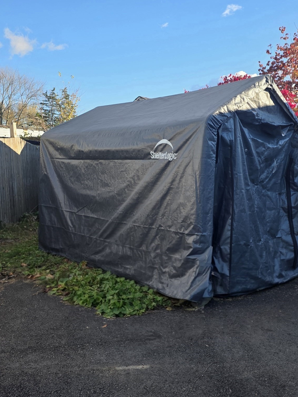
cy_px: 199
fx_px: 356
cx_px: 190
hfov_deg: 45.0
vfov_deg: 58.3
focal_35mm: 31
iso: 80
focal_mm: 6.25
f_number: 1.7
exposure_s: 1/2000
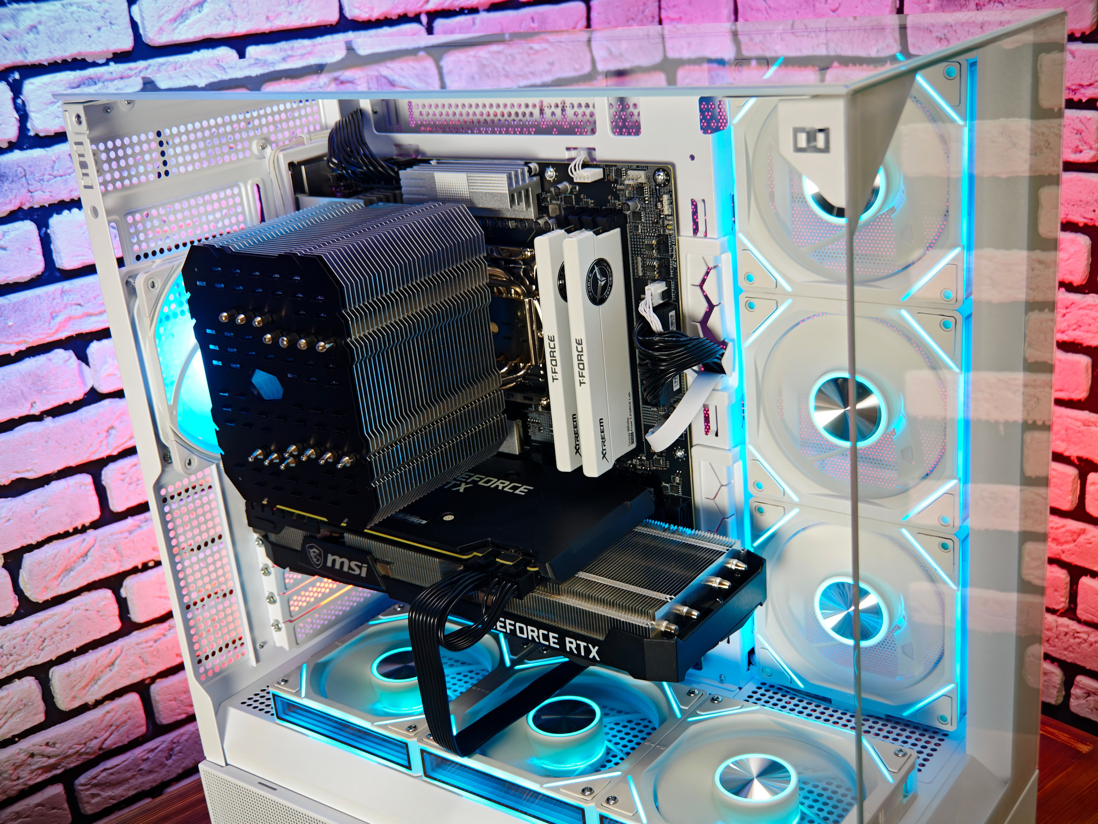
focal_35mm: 23
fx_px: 730
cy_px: 412
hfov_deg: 73.9
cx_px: 549
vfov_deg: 58.9
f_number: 4
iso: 640
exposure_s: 1/80
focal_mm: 8.72
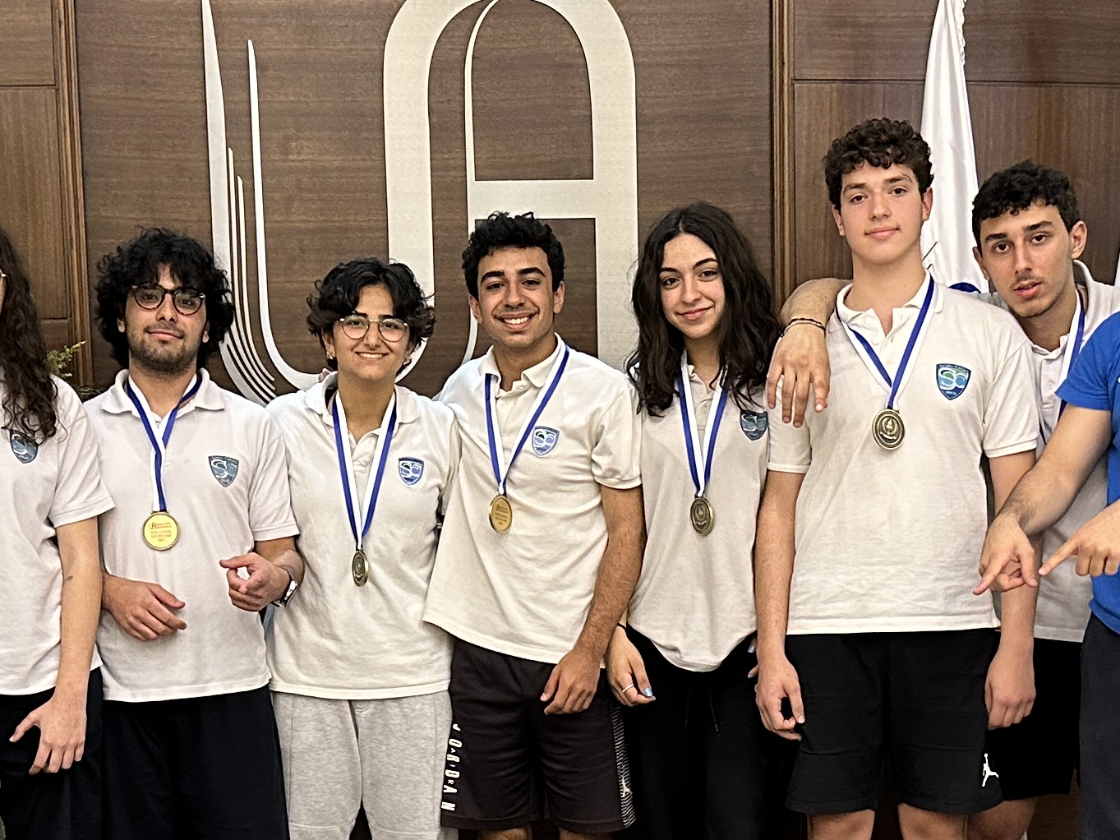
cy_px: 723
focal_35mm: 71
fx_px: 2297
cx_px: 495
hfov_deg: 27.4
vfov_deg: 20.4
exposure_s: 1/60
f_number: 1.78
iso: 320
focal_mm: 6.86
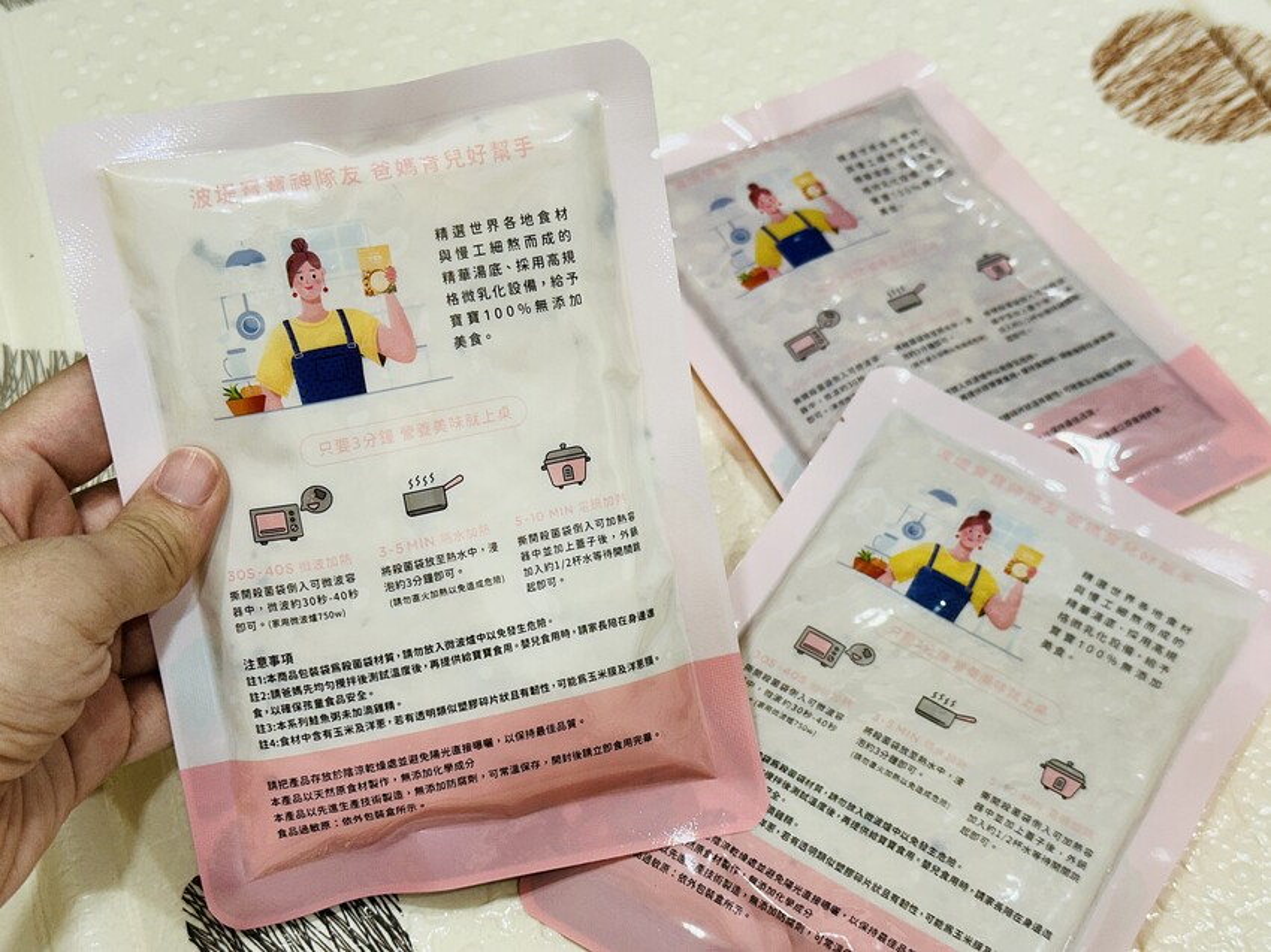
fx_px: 1762
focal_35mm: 48
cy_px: 476
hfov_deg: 39.7
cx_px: 636
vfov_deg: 30.3
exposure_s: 1/60
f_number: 1.78
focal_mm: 6.86
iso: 50
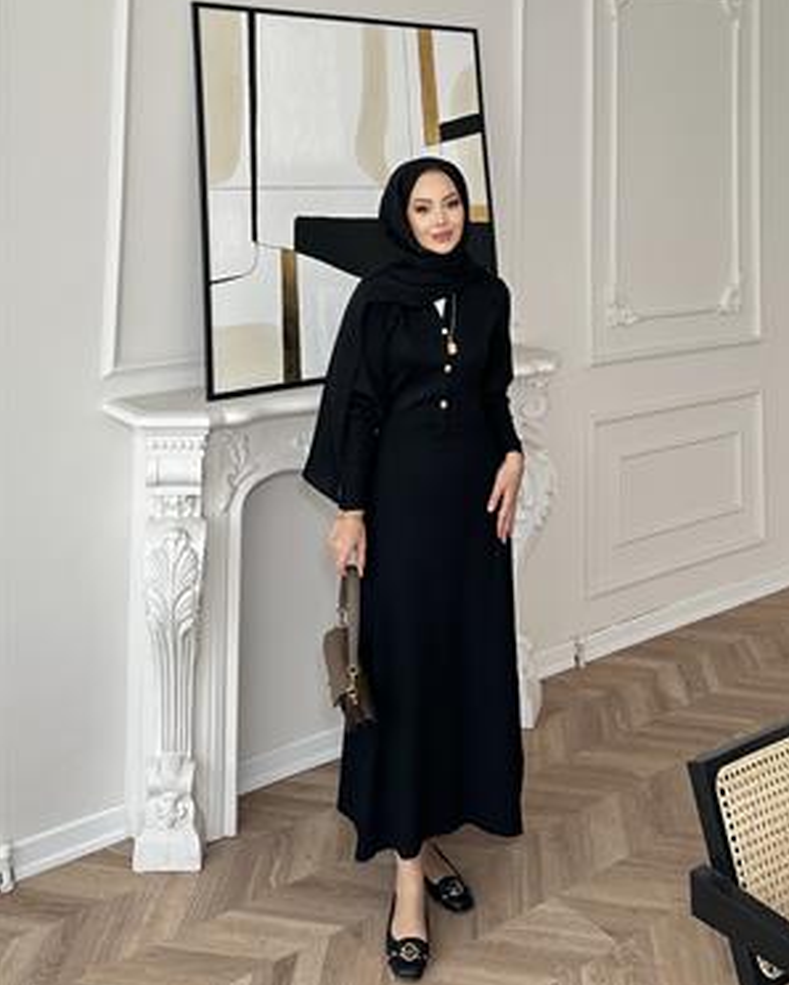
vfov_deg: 65.9
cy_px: 449
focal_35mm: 26
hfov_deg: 55.0
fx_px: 758
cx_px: 408
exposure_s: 1/121
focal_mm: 6.86
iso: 100
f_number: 1.78
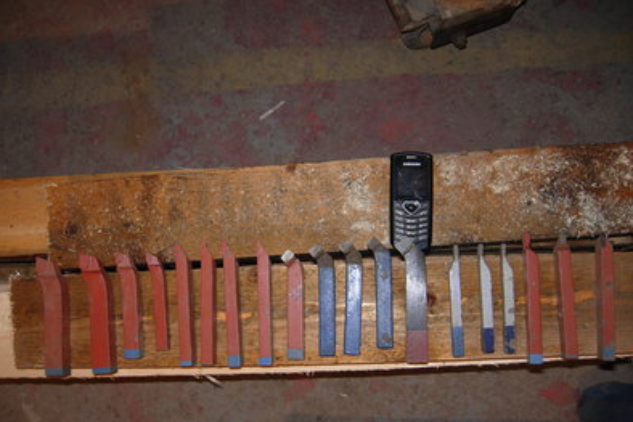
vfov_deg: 35.0
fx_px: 668
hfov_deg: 50.7
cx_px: 316
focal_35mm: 38
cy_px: 239
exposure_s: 1/45.2
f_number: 2.7
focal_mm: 7.5
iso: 50
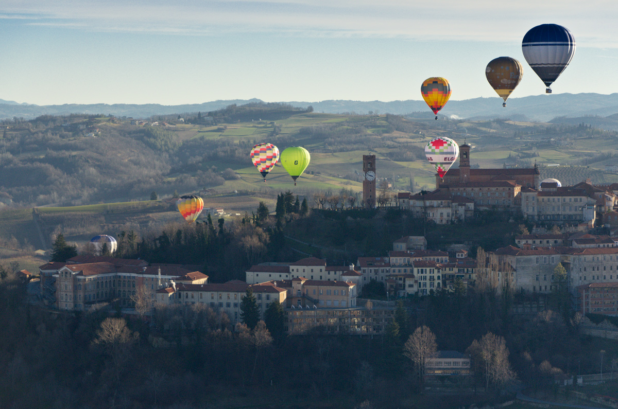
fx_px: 2056
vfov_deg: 11.4
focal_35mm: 120
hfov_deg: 17.1
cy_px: 204
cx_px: 309
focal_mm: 80
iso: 400
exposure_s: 1/500
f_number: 5.6
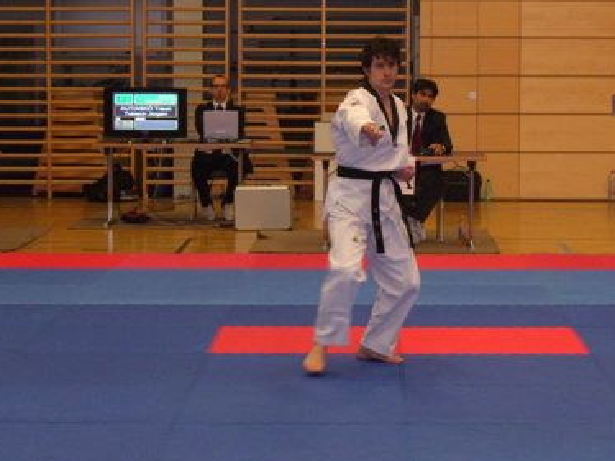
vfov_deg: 12.8
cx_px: 395
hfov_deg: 16.9
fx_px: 2060
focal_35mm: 116
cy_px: 195
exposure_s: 1/60
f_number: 4
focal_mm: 14.2
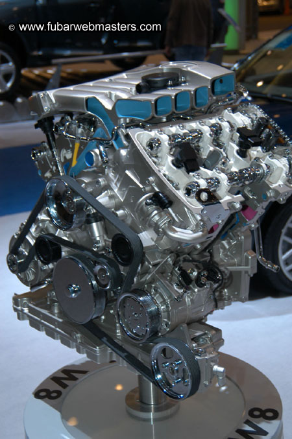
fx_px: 731
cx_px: 146
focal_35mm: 60
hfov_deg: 22.6
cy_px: 220
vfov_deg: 33.4
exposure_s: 1/60
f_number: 5
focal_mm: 40
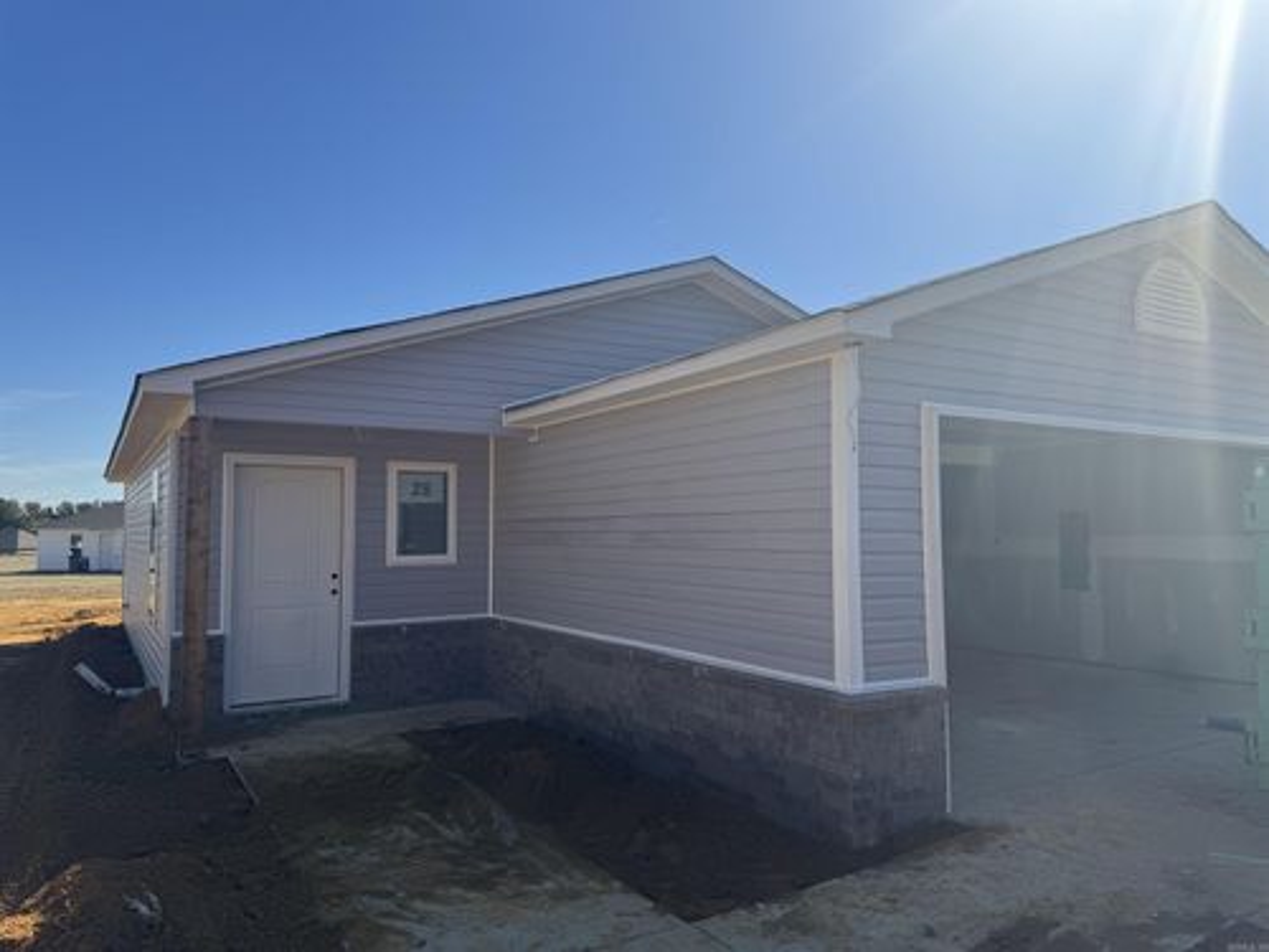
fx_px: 880
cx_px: 634
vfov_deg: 56.8
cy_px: 476
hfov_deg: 71.6
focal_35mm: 24
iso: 80
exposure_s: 1/5348
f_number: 1.78
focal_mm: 6.76
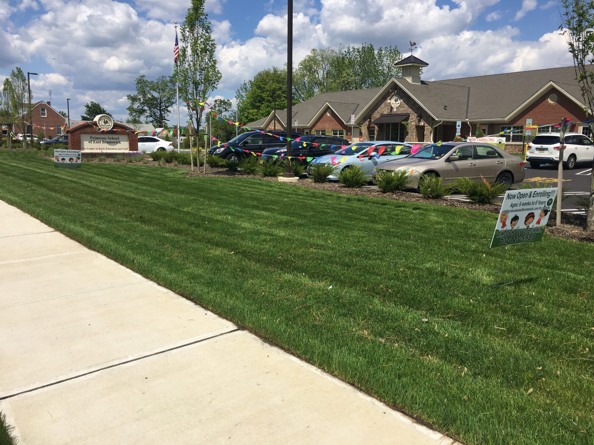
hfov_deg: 61.7
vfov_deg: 48.2
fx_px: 498
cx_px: 297
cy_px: 222
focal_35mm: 29
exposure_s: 1/2404
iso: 25
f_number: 2.2
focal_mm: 4.15
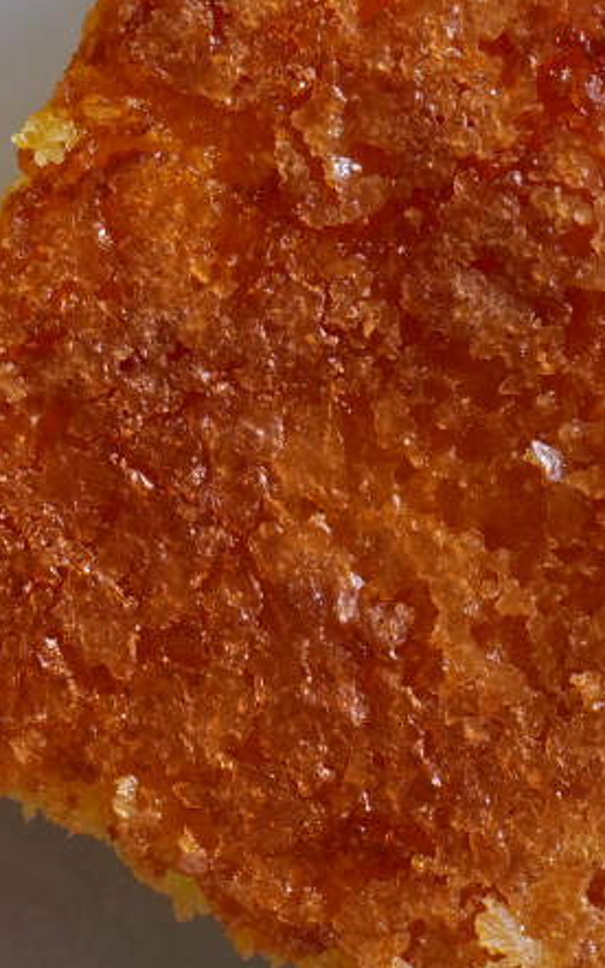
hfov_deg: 5.1
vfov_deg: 8.2
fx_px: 6784
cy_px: 431
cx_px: 660
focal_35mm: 257
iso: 800
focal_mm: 58
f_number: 8
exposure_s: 1/60
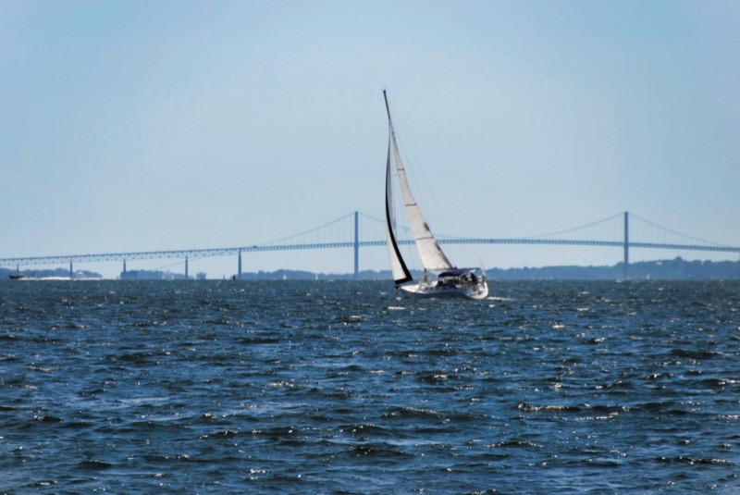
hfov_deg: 6.9
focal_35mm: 300
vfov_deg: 4.6
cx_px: 370
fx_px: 6172
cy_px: 248
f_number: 5.6
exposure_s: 1/4000
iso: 400
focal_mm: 200
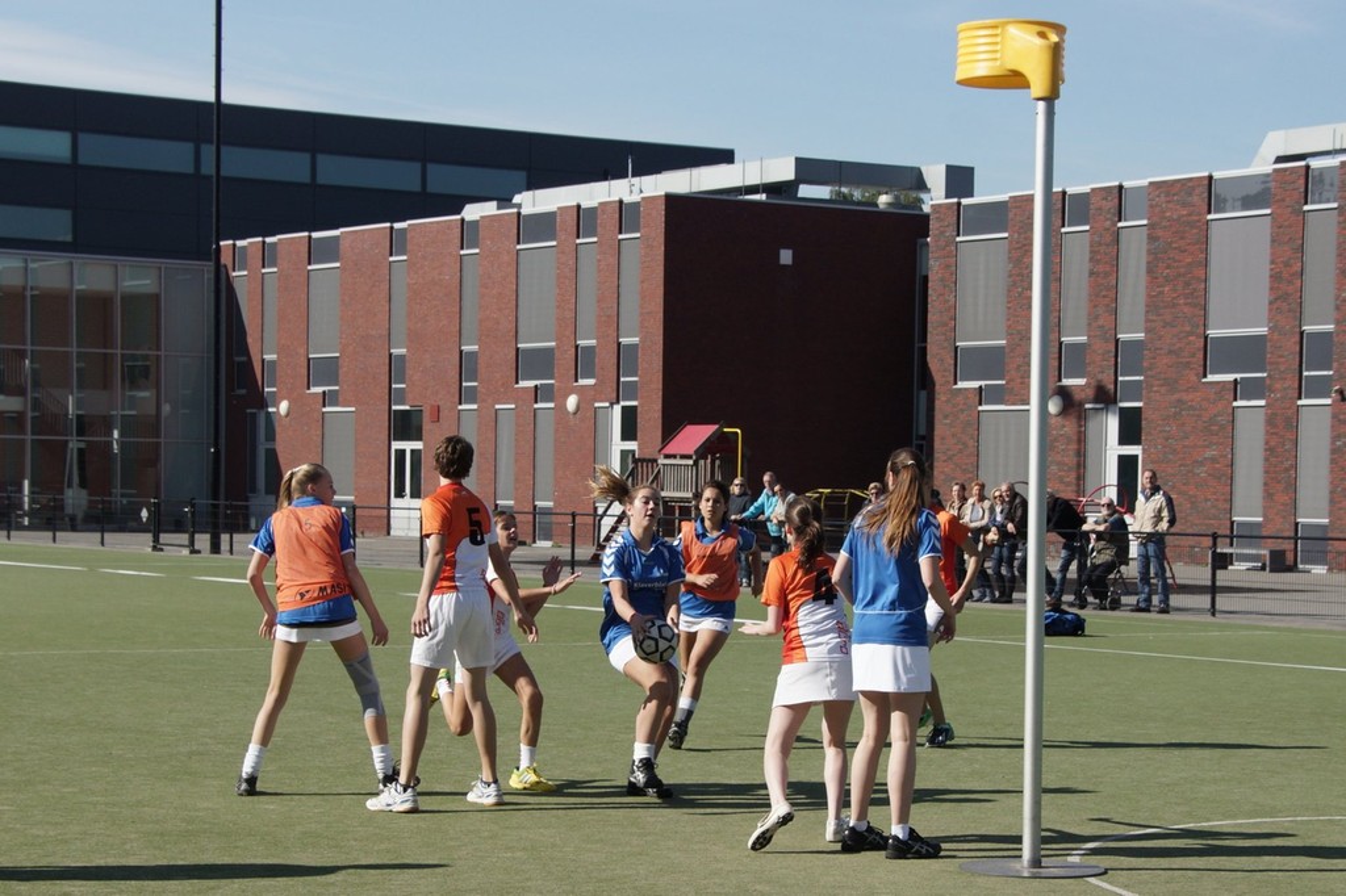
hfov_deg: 37.9
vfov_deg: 25.7
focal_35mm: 52
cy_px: 448
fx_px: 1962
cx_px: 673
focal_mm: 35
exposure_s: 1/800
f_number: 7.1
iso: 200
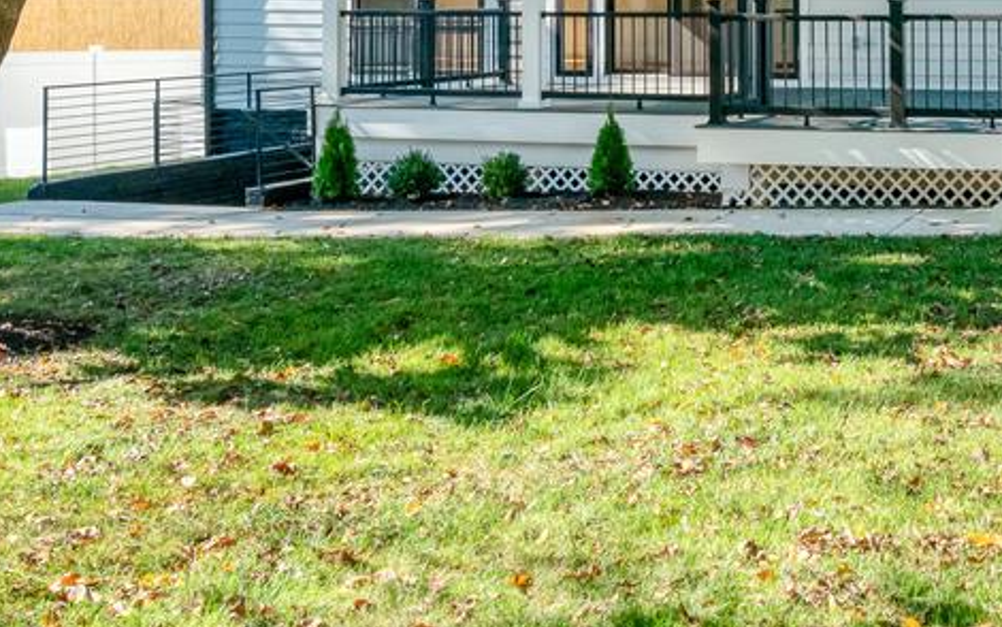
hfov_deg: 37.7
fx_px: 1366
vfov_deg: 23.7
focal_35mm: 50
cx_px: 900
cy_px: -110
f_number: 8
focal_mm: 16
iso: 1250
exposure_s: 1/1000
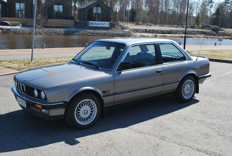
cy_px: 78
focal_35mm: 44
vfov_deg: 31.0
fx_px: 281
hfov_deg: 44.9
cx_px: 116
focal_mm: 29
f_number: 7.1
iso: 100
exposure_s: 1/200
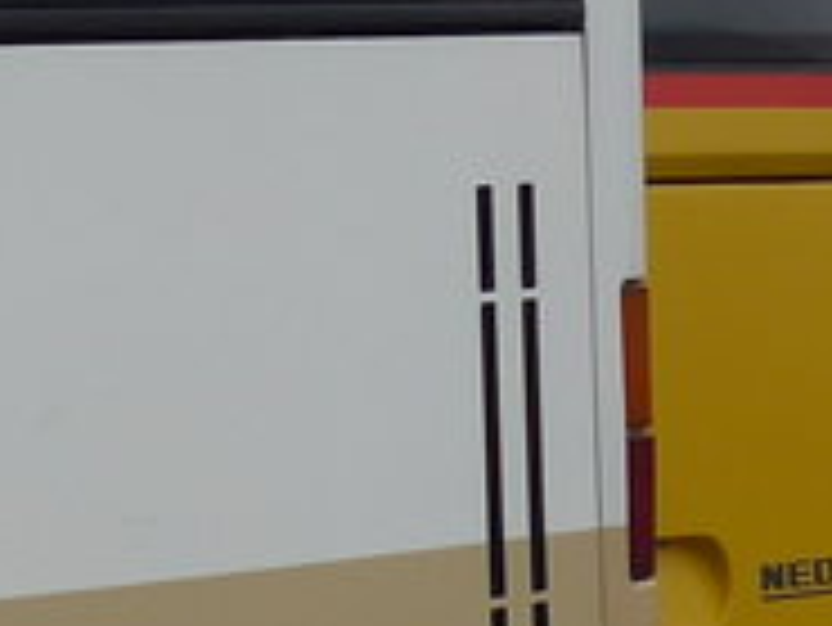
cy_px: -126
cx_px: -1282
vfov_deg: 7.8
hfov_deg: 9.2
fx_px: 4522
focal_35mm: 188
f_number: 2.8
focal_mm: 6
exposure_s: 1/400
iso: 80
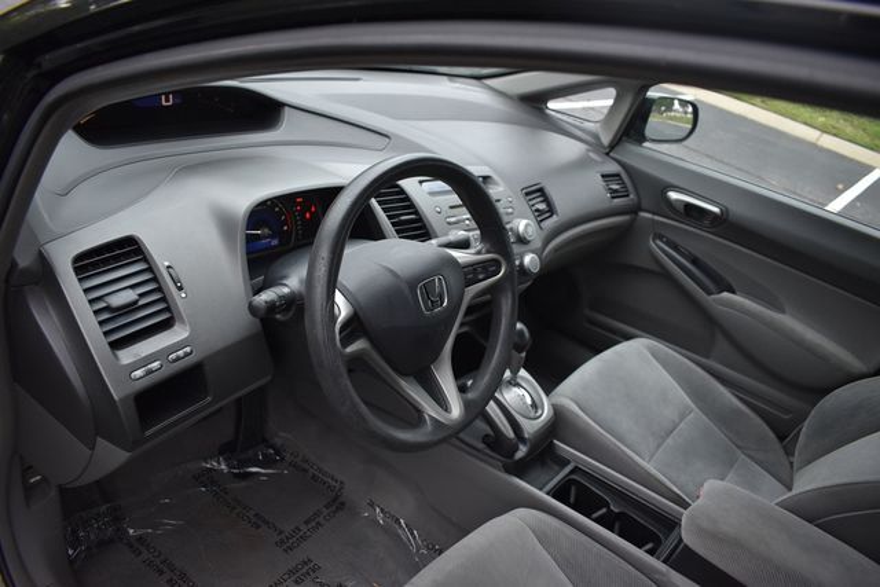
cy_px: 294
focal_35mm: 27
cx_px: 440
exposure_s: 1/250
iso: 800
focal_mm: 18
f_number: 3.5
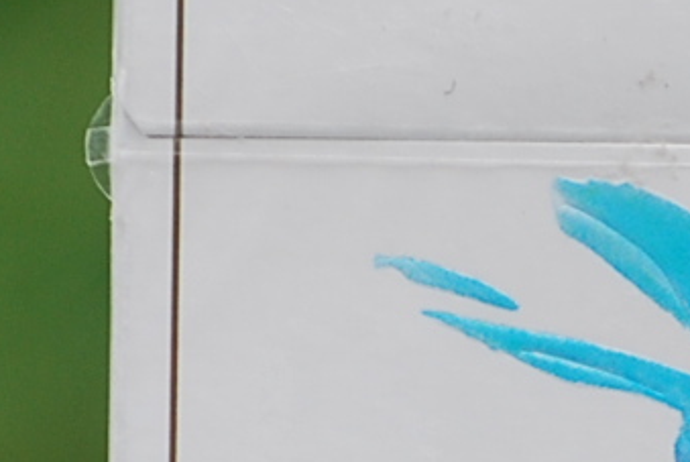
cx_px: 607
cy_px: 480
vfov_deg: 1.5
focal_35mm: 943
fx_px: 18097
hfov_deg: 2.2
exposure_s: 1/320
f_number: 4.8
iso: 200
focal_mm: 110
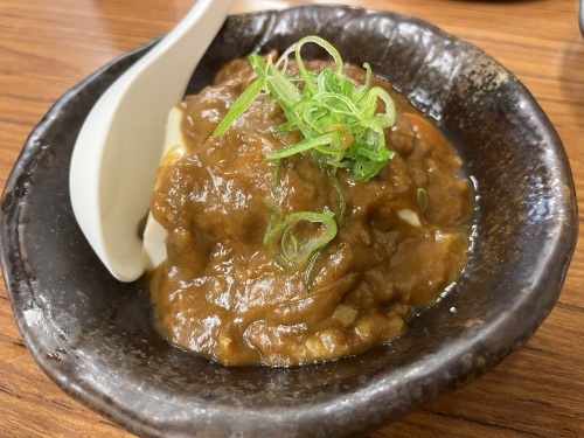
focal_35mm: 26
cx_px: 292
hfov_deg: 67.3
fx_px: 439
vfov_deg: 53.1
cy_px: 219
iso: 400
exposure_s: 1/50
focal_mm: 5.1
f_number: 1.6
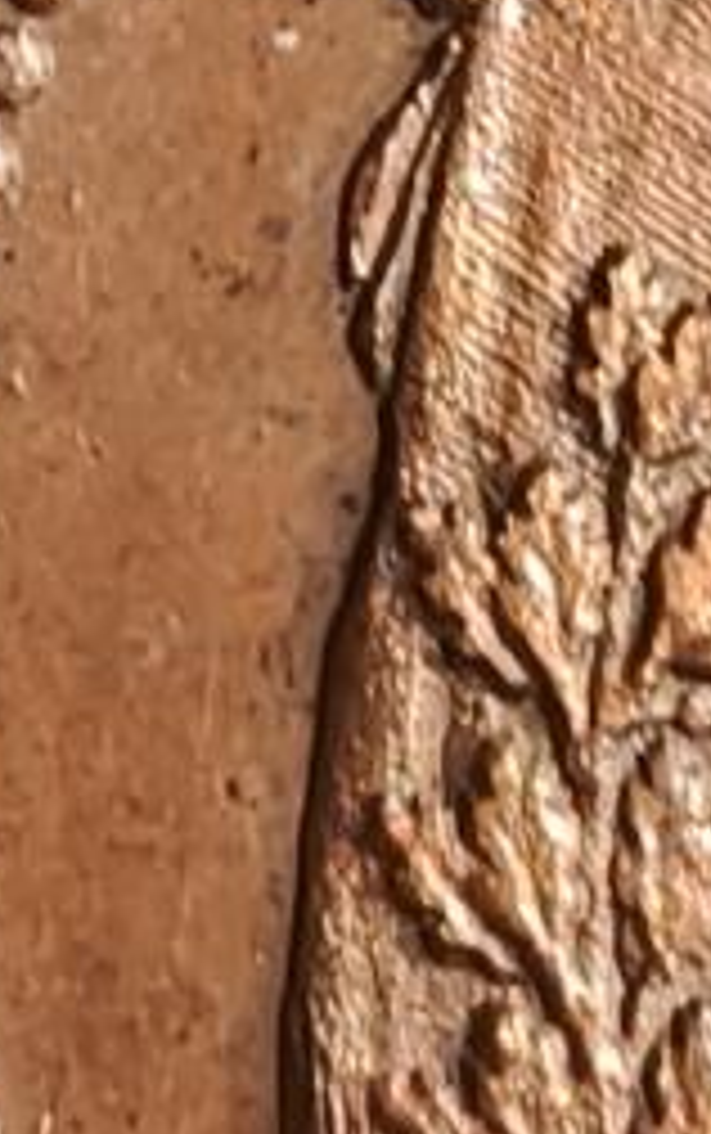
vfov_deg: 11.8
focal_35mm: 174
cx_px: 1602
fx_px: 5382
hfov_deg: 7.2
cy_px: 1390
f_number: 2
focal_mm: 2.32
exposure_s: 1/50
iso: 250
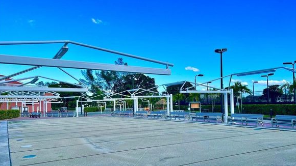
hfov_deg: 66.1
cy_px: 100
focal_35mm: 29
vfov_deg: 40.0
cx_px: 149
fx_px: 228
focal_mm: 5.7
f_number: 1.5
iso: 50
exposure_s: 1/3257
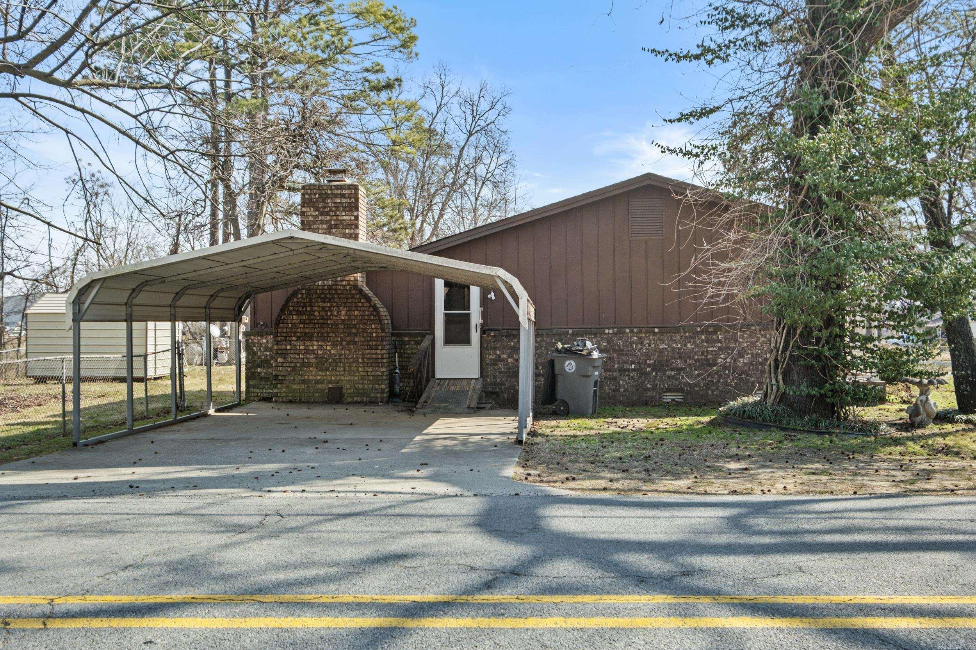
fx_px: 922
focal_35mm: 34
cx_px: 488
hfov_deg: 55.8
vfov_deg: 38.9
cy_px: 325
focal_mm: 22.9
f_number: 8
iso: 400
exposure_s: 1/125
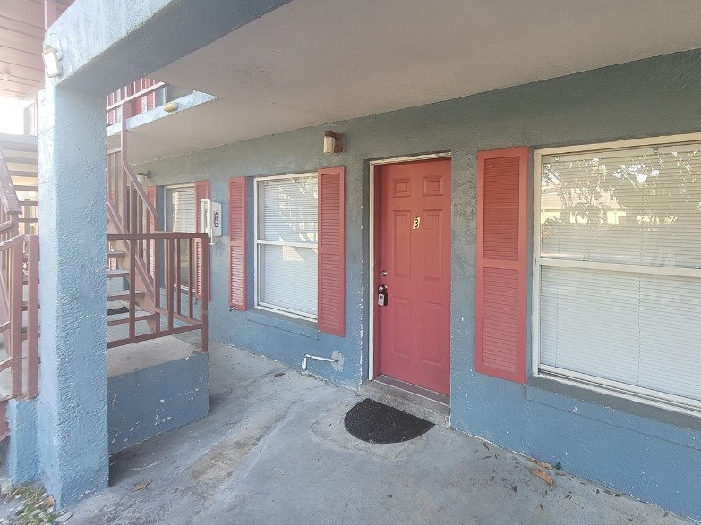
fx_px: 344
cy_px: 227
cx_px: 457
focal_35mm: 17
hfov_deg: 88.4
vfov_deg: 74.3
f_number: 2.2
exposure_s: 1/50
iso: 50
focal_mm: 1.74
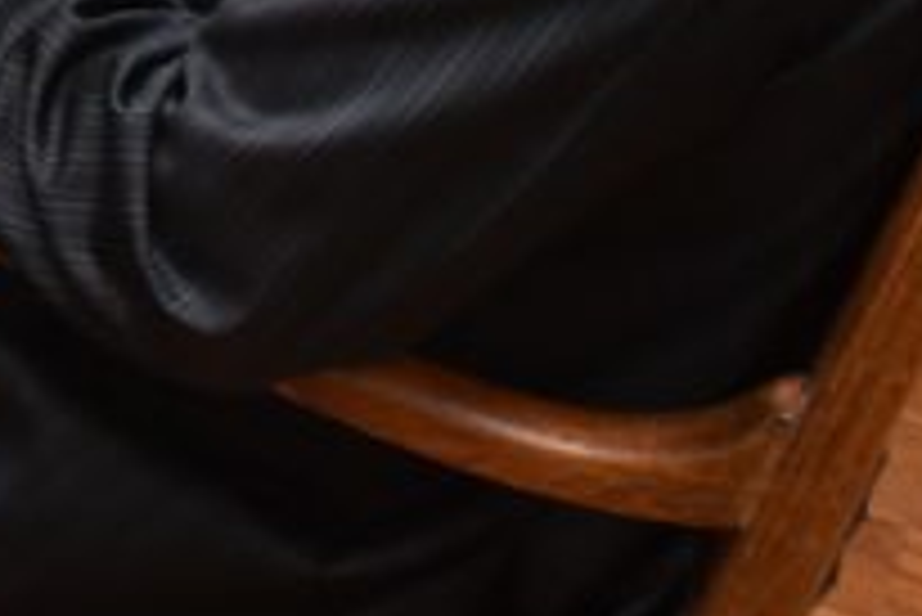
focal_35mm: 137
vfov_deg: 9.1
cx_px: -1030
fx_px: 3511
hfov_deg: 12.7
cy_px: -816
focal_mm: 24
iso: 1600
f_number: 8
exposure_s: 1/60
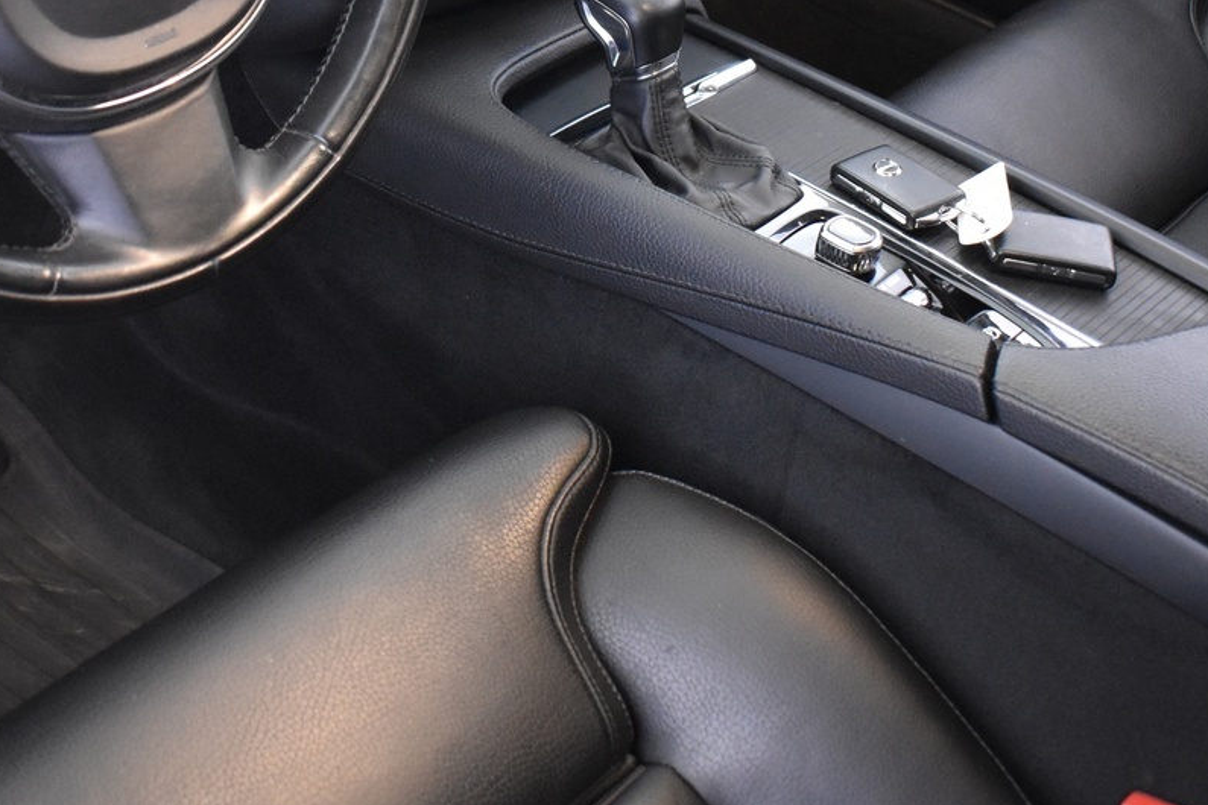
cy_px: 150
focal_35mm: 55
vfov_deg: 24.2
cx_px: 492
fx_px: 1845
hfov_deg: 36.1
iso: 3200
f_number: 3.5
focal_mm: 18
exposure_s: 1/20
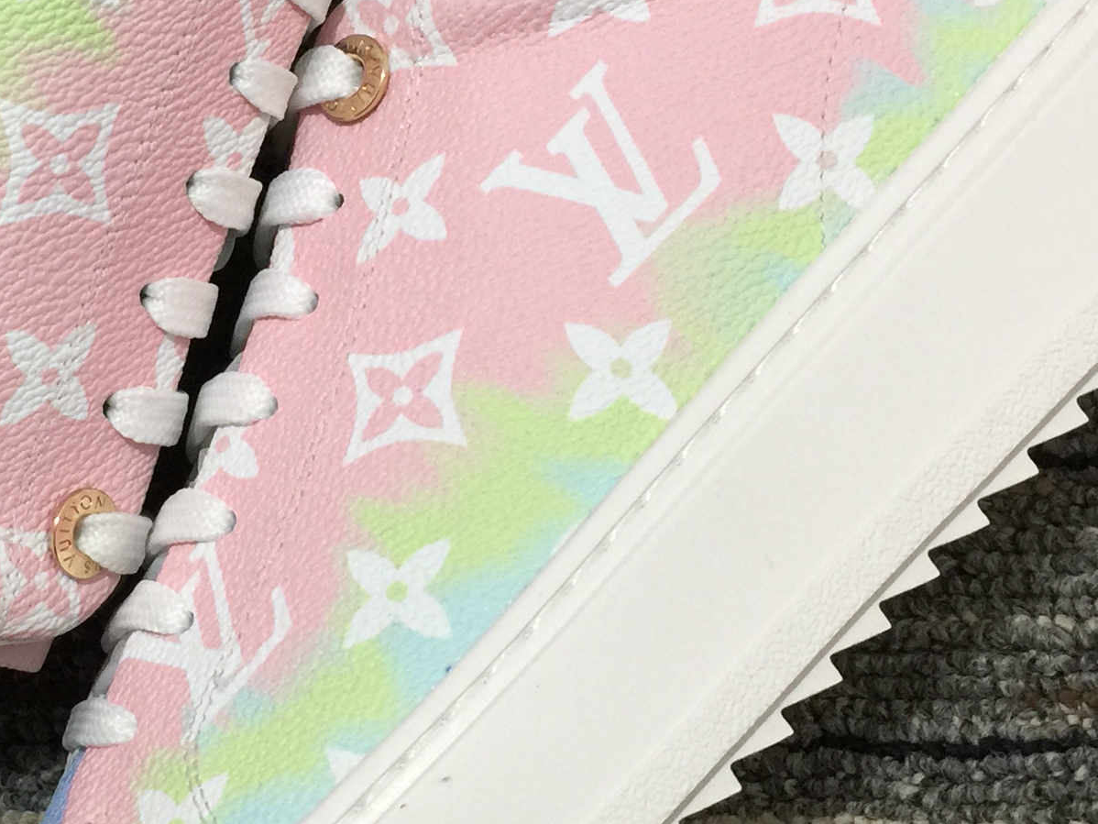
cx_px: 167
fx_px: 2506
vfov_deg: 18.7
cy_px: 348
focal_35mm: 79
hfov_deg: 24.2
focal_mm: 4.15
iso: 80
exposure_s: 1/33
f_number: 2.2
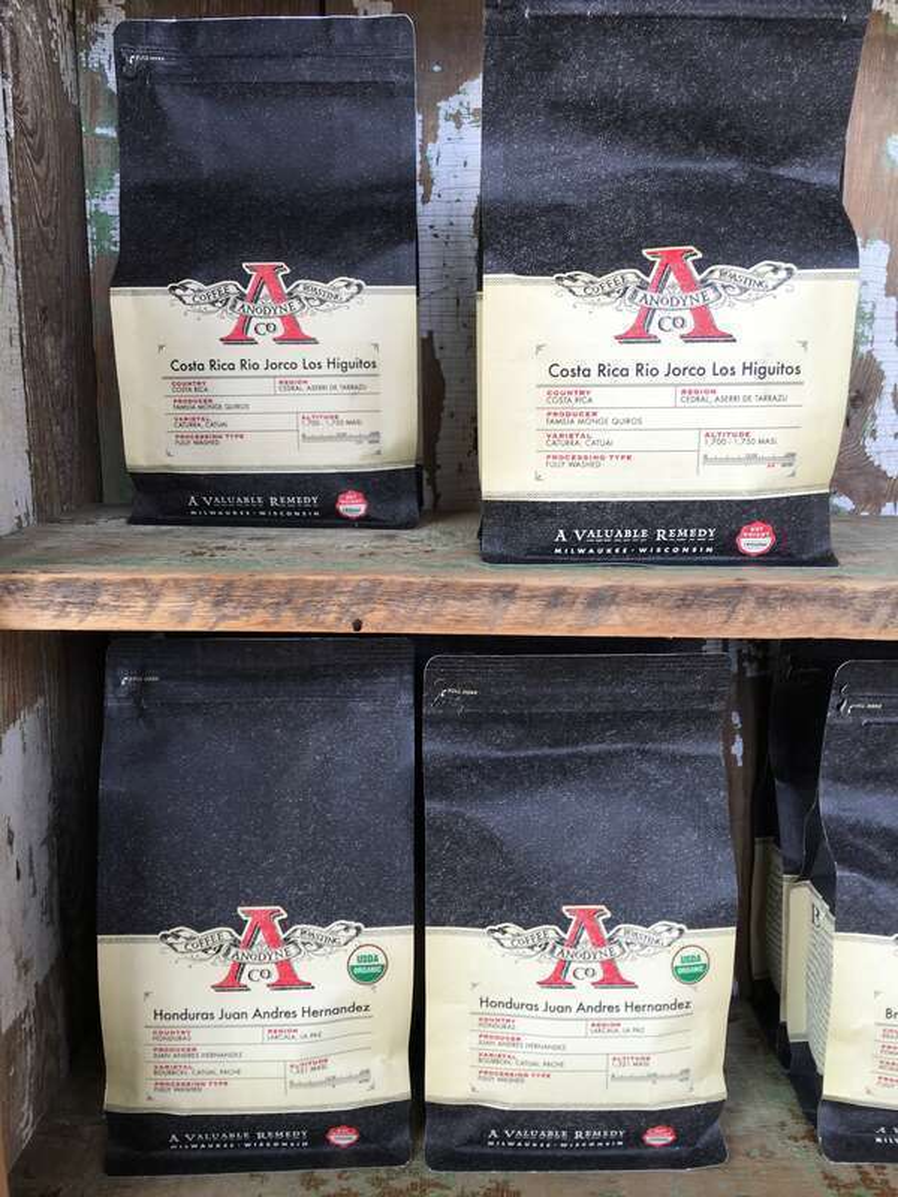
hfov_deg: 48.2
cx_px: 449
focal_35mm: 29
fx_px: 1003
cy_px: 598
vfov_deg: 61.7
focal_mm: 4.15
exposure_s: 1/60
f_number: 2.2
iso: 25
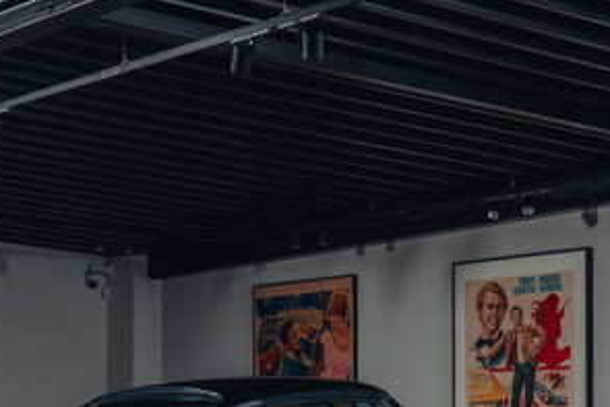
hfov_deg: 22.1
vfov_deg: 14.7
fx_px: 1543
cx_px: 134
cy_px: 458
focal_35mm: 91
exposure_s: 1/50
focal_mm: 35
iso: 800
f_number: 7.1
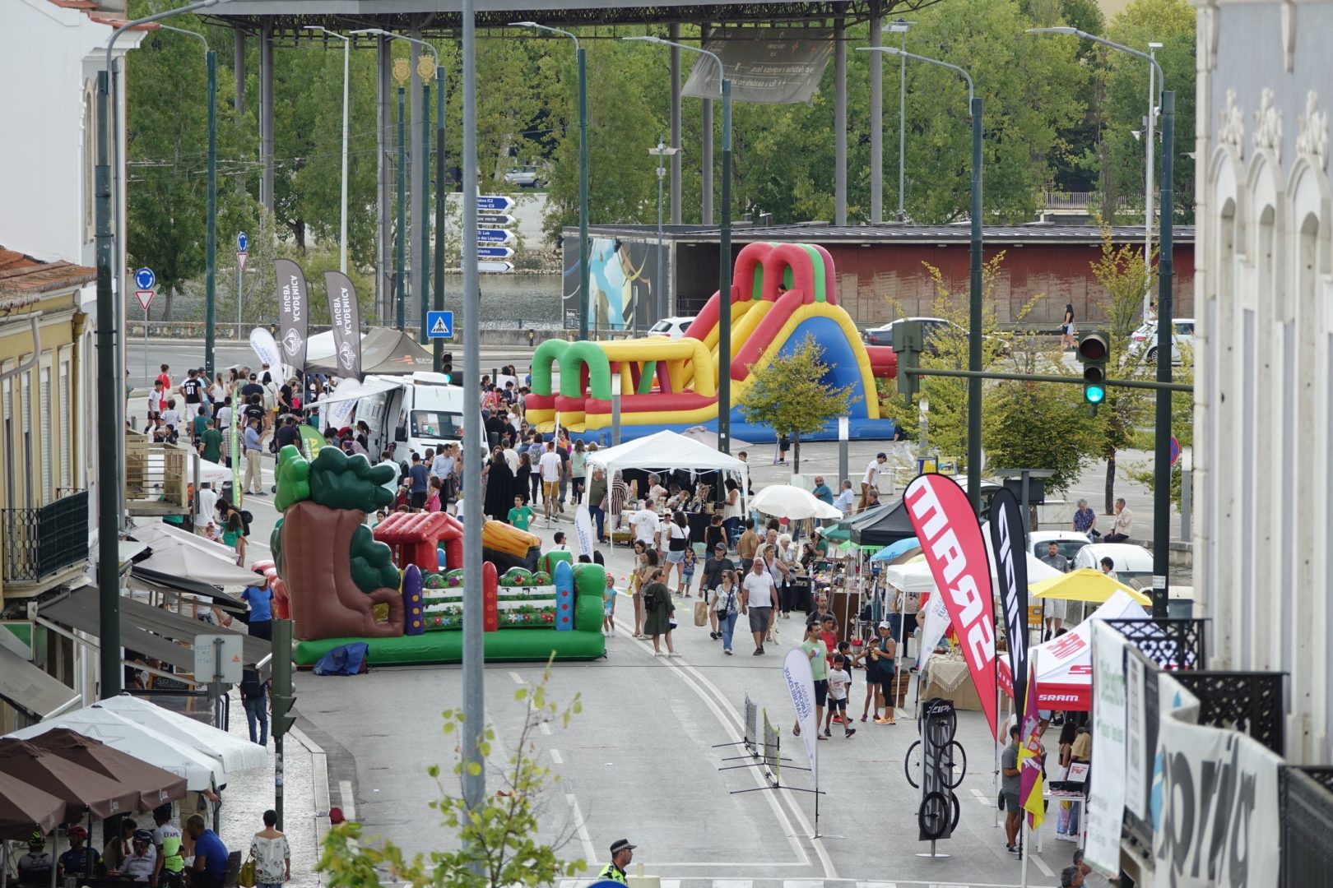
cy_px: 444
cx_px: 666
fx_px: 10700
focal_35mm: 289
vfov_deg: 4.8
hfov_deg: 7.1
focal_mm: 105.83
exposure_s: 1/250
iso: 160
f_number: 4
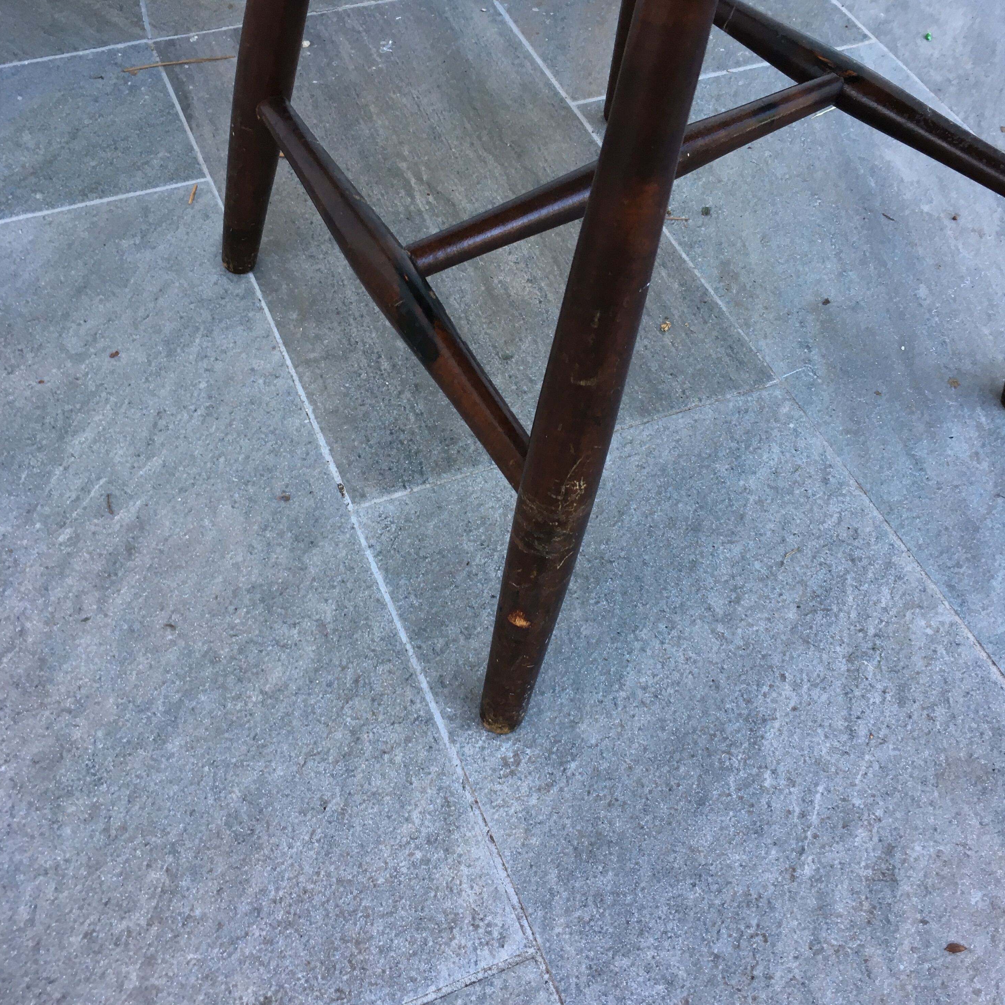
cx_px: 496
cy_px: 479
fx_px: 1150
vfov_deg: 47.2
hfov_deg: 47.2
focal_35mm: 35
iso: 25
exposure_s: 1/33
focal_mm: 4.15
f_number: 2.2
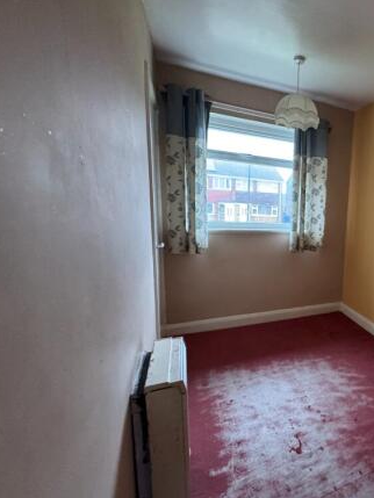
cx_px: 325
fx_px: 274
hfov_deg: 60.1
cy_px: 251
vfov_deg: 84.6
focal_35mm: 19
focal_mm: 2.22
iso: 500
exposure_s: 1/60
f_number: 2.2
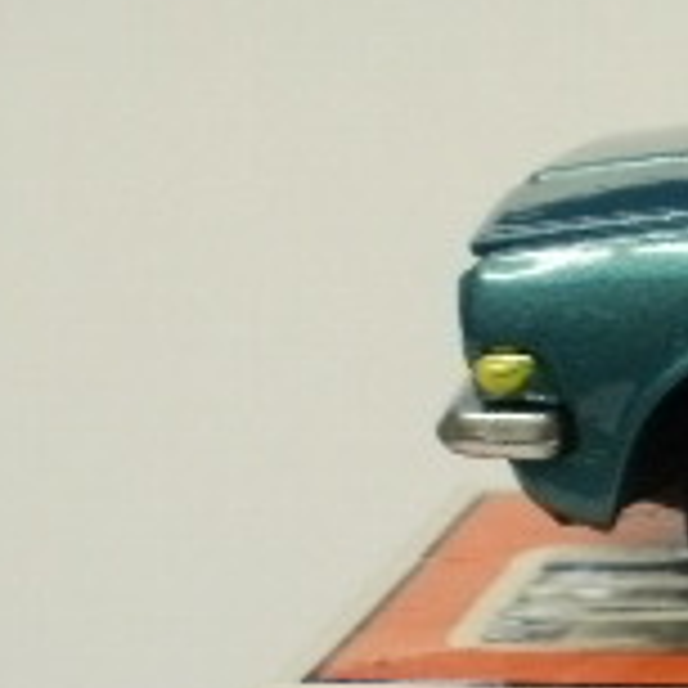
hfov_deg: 9.9
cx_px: 1416
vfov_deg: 10.6
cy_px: 719
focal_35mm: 163
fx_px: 3665
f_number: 4
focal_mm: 7.7
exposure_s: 1/10
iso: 125
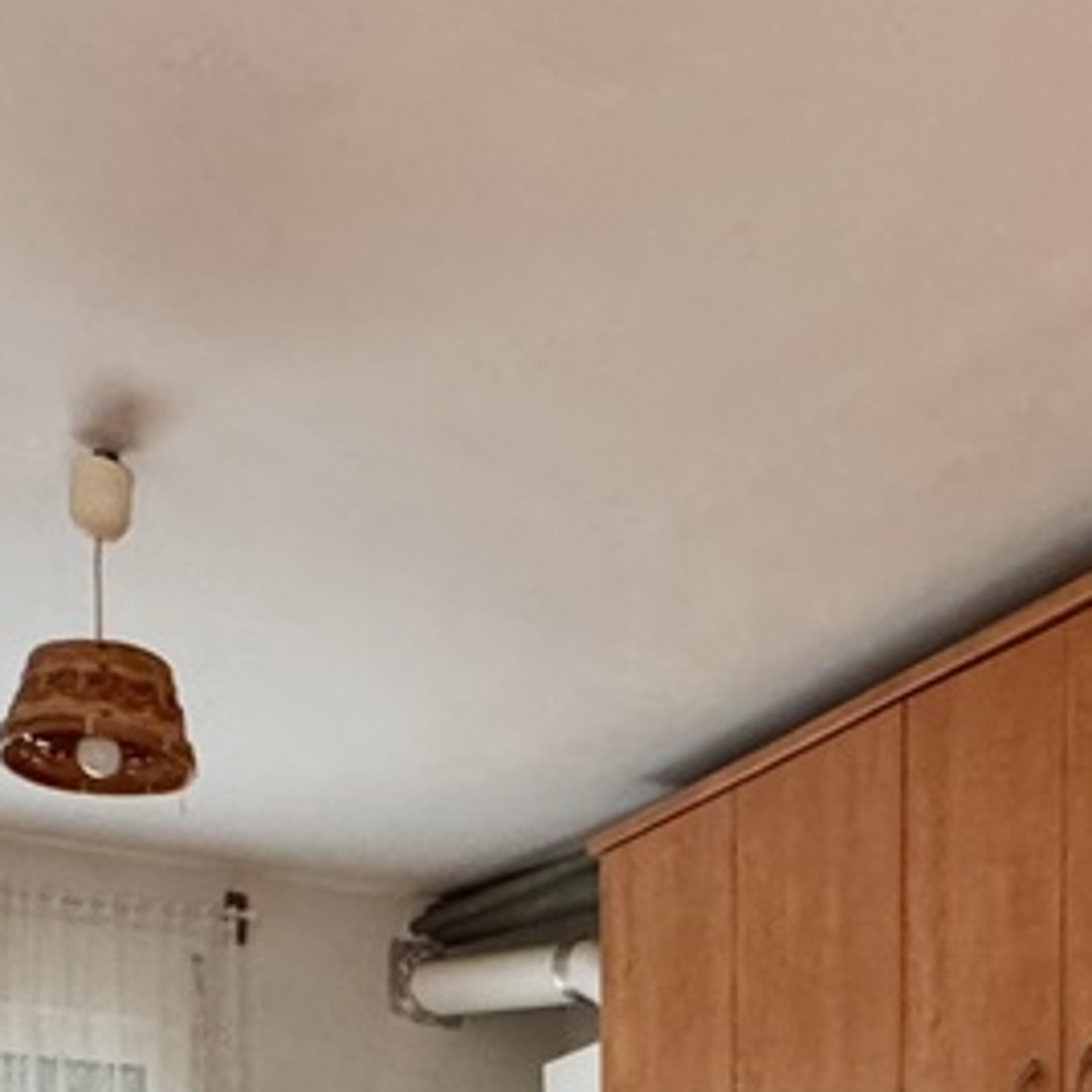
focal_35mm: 59
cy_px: 1577
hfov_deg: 29.0
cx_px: 656
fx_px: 2106
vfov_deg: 23.9
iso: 320
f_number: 2.2
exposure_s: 1/71
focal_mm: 2.22
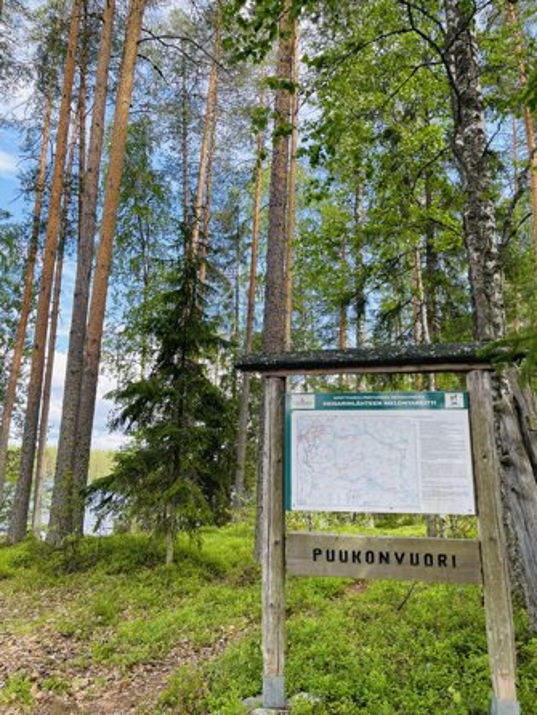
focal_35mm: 26
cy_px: 358
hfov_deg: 53.1
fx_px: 537
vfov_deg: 67.3
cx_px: 268
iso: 32
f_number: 1.6
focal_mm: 5.1
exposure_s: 1/567
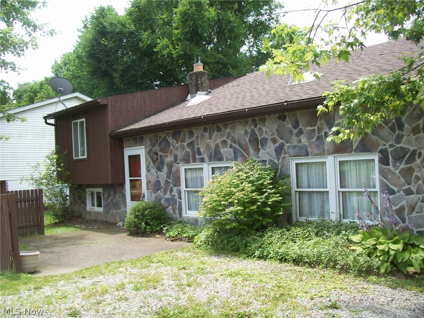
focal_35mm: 36
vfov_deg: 39.7
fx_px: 441
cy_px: 159
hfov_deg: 51.4
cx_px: 212
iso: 80
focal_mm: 6
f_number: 2.7
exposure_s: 1/394
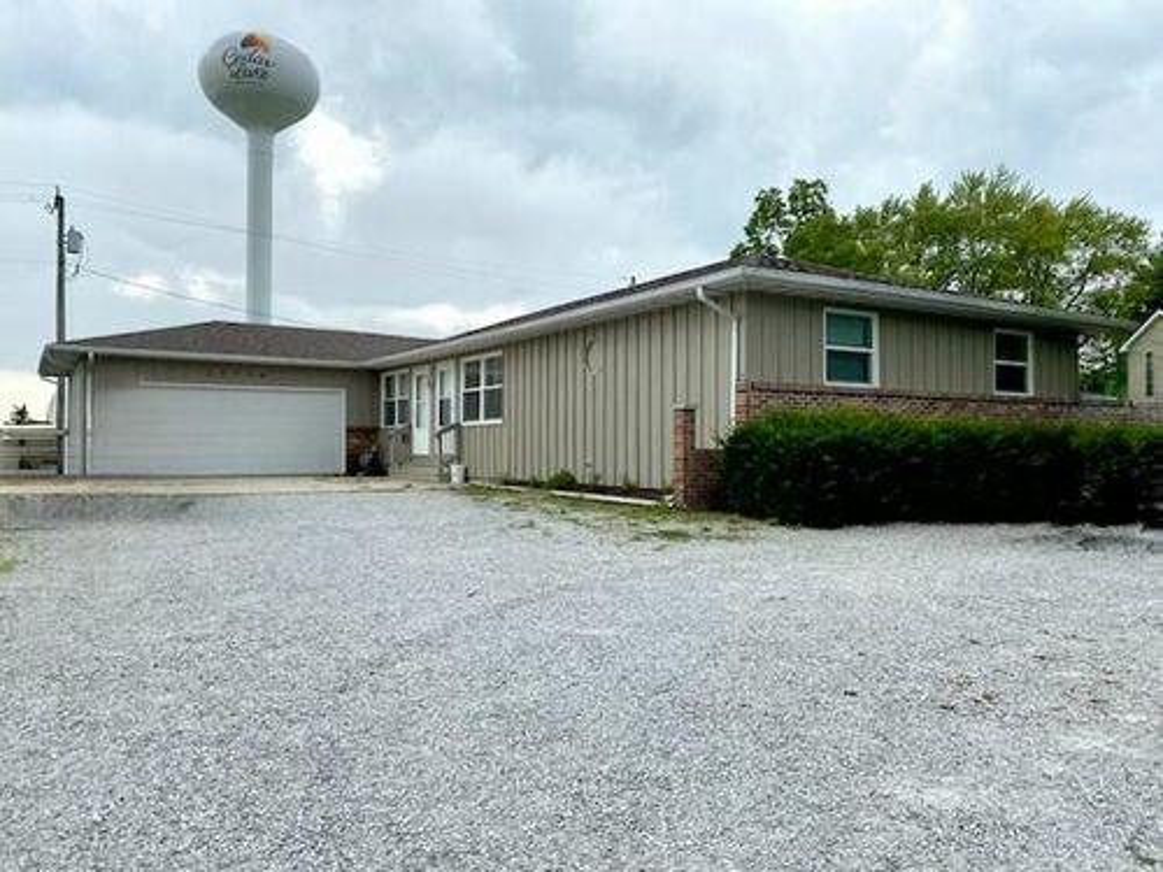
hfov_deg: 67.3
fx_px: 874
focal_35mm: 26
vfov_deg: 53.1
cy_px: 436
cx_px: 582
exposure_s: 1/1258
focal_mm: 4.25
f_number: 1.8
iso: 32
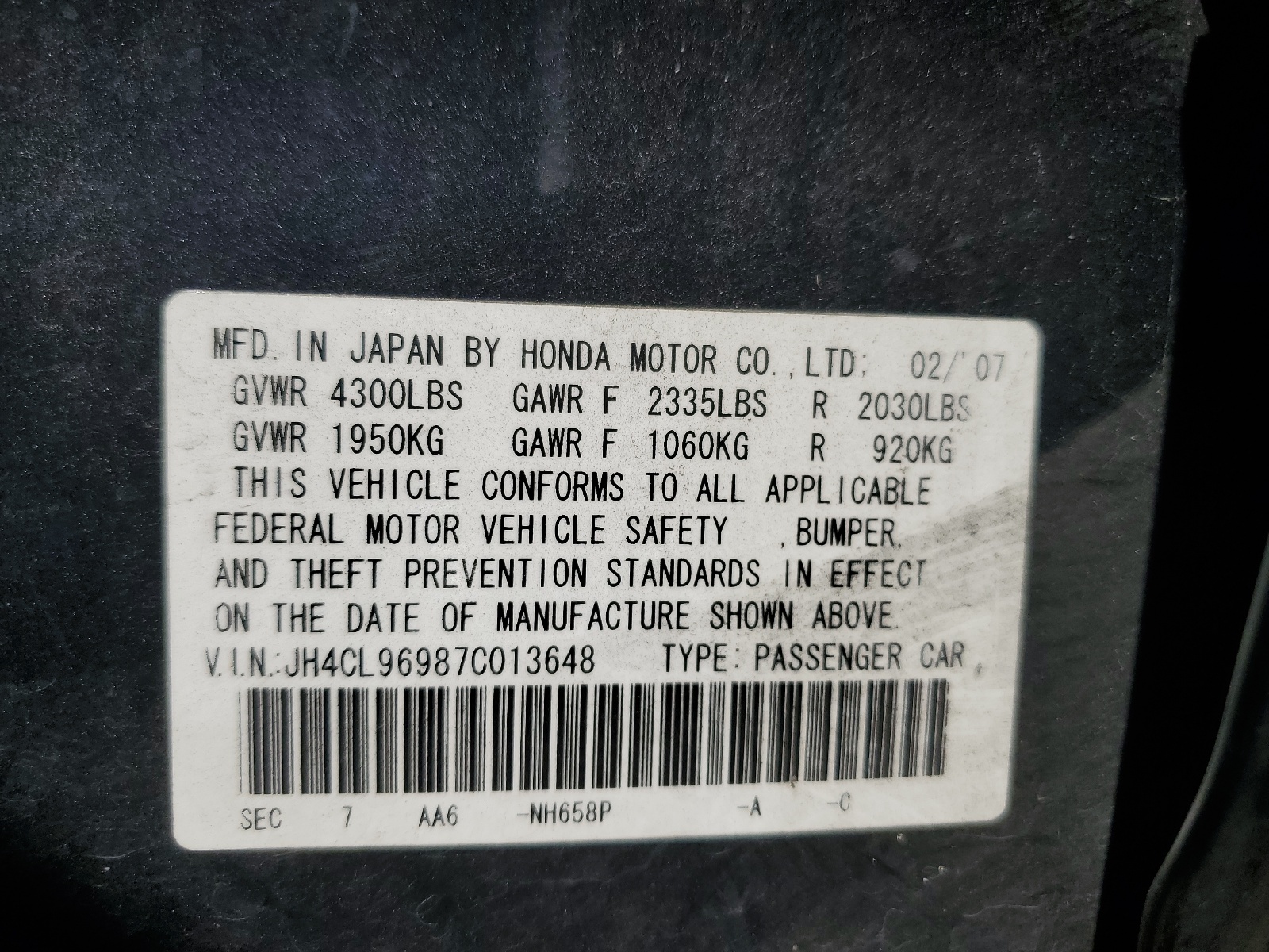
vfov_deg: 53.1
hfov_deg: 67.3
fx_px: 953
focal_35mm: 26
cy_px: 476
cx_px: 634
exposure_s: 1/10000
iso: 50
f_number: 1.5
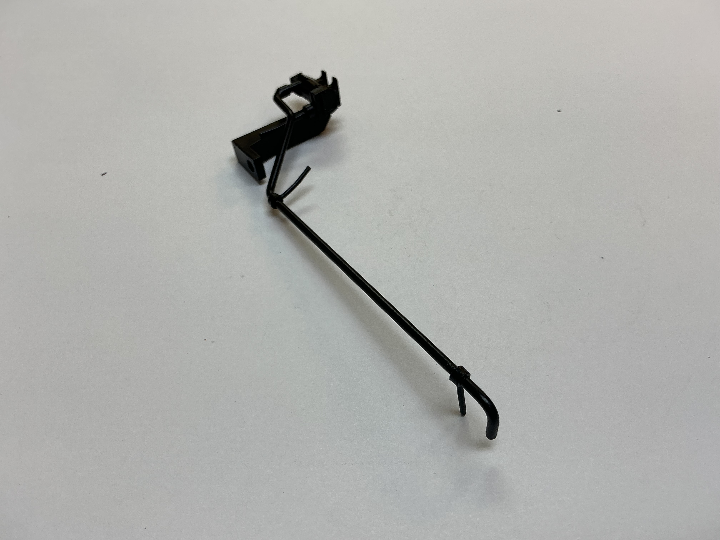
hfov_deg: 61.7
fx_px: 603
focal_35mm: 29
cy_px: 270
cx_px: 360
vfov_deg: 48.2
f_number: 1.8
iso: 20
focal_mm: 3
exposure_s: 1/100
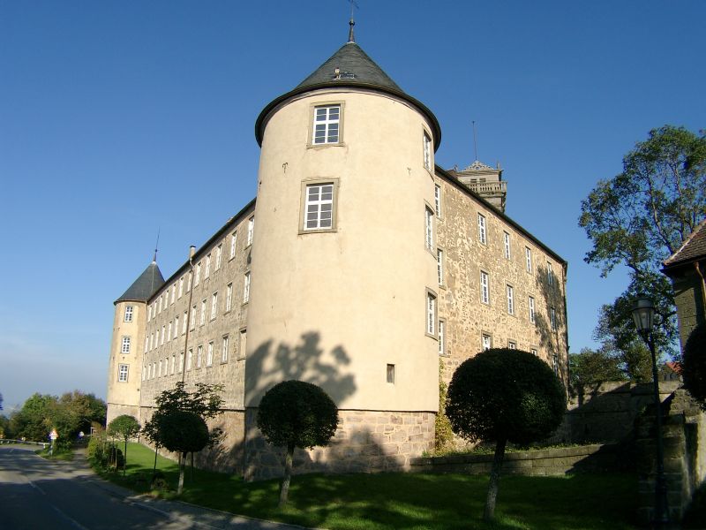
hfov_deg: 50.1
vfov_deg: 38.7
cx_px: 353
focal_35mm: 37
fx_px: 755
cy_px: 265
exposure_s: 1/678
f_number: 4
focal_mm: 7.69
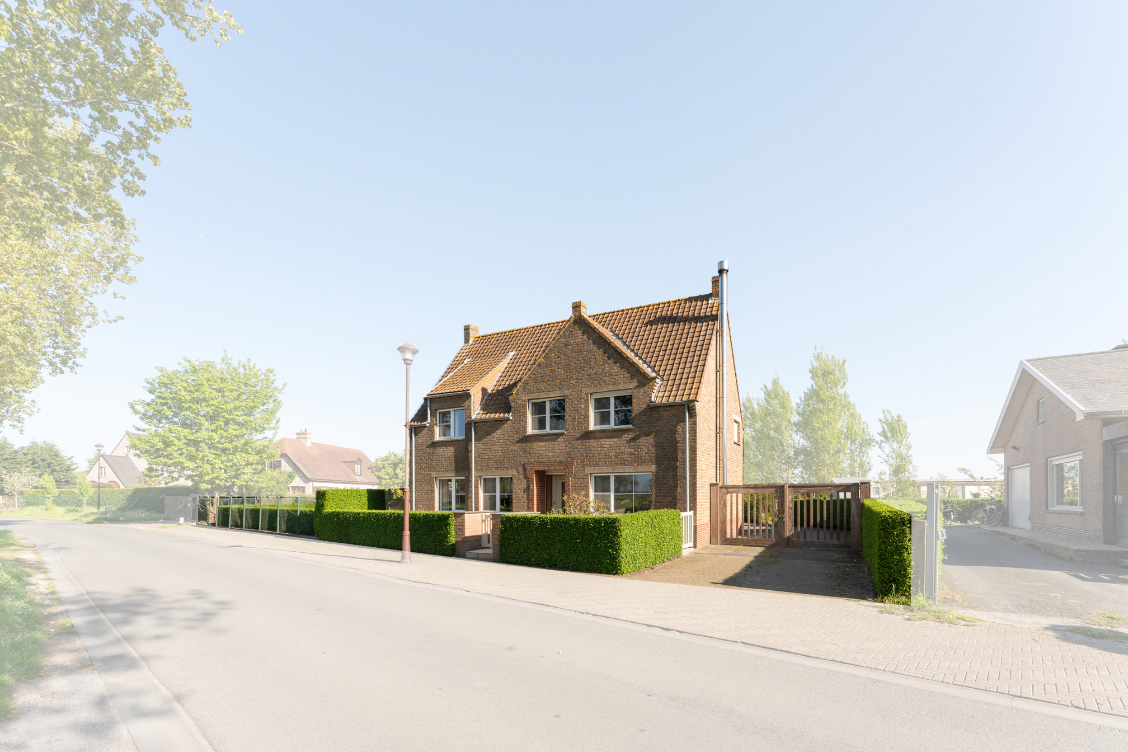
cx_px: 594
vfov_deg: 77.3
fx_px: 470
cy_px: 396
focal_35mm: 15
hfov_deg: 100.3
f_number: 9
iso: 250
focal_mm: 14
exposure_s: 1/320
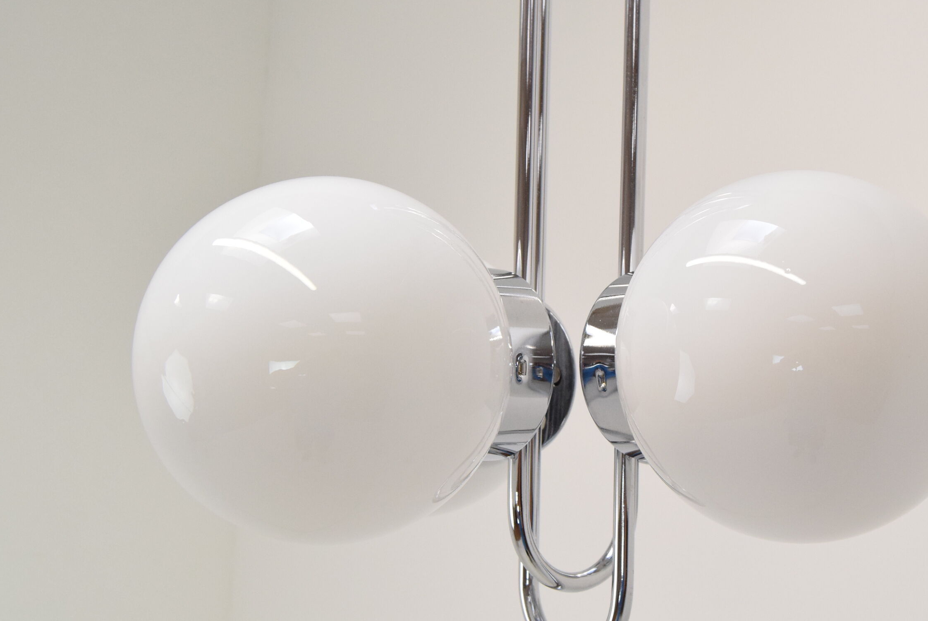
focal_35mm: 56
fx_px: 1445
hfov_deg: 35.4
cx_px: 576
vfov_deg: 24.2
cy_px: 339
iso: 1600
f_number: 8
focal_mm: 28
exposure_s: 1/250
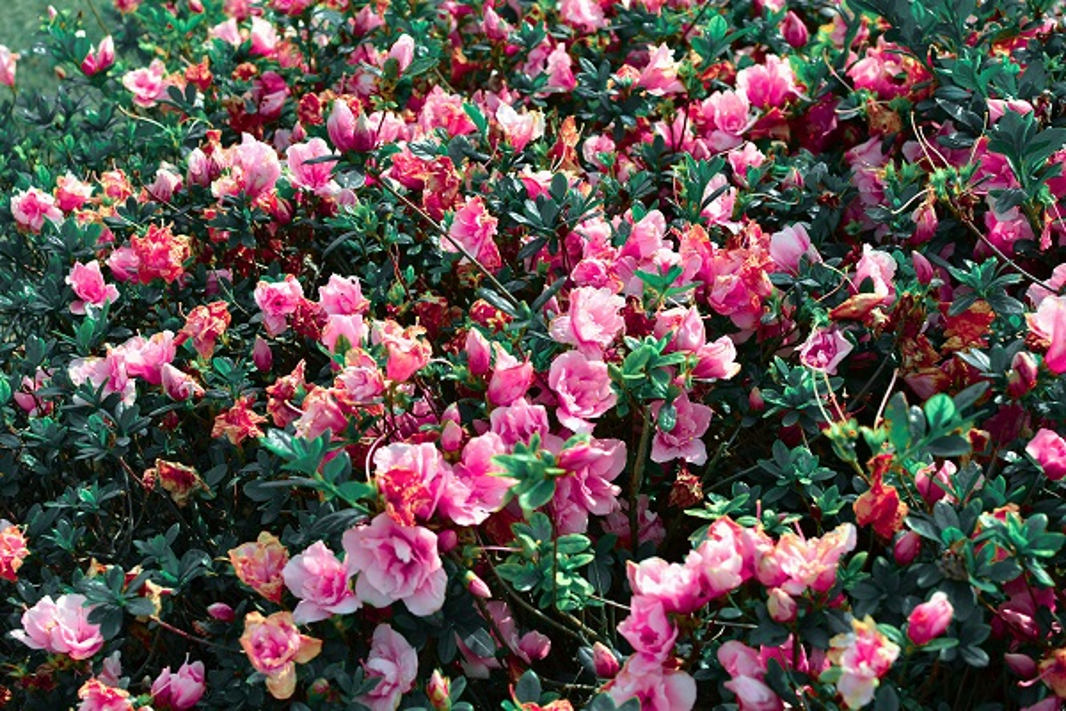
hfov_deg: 37.9
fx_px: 1554
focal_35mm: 52
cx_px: 533
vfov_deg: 25.8
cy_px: 356
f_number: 6.3
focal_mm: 35
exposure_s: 1/400
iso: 100
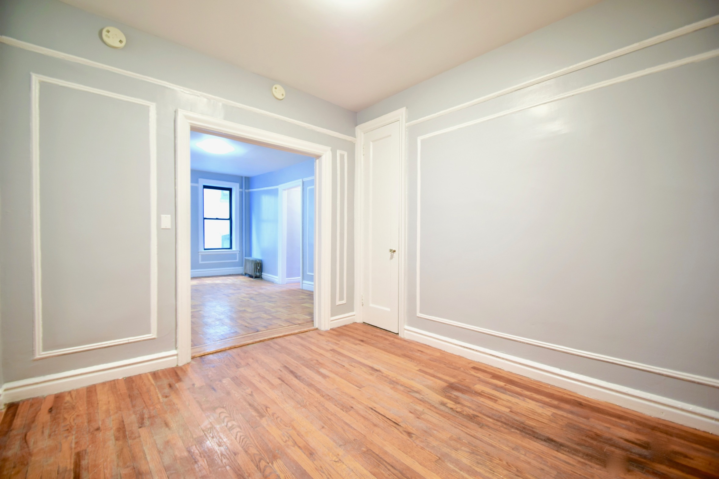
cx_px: 360
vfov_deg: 77.3
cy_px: 240
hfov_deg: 100.4
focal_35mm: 15
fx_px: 300
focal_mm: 10
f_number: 3.5
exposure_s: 1/8
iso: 100
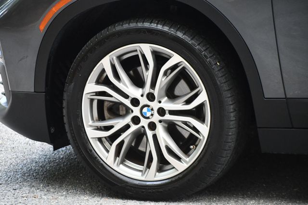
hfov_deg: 10.6
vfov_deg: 7.0
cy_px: 102
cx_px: 154
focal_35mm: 195
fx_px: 1667
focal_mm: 130
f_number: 4.8
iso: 2500
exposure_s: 1/125
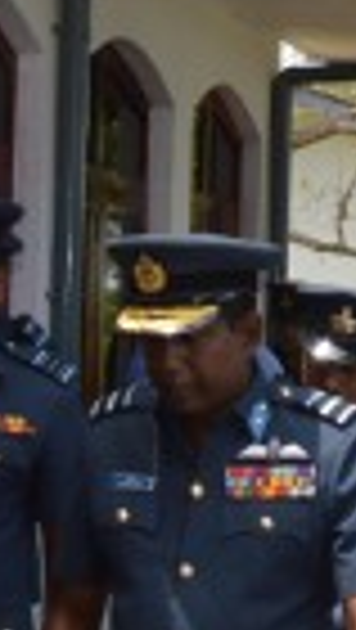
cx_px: -9
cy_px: 698
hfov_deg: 10.0
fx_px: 2026
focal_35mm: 121
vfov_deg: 17.1
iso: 200
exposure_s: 1/160
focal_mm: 18
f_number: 8
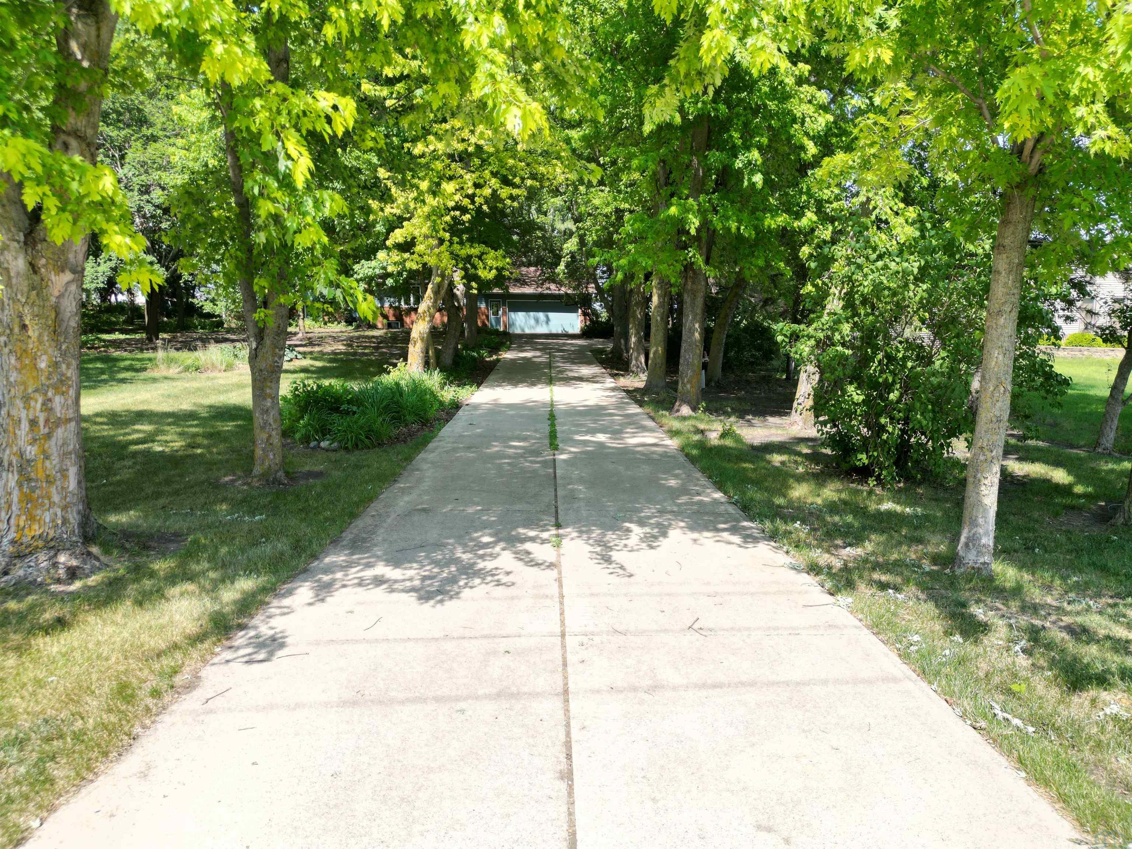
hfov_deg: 71.6
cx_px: 566
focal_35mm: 24
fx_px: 785
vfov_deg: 56.8
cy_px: 424
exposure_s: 1/2000
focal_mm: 6.72
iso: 100
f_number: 1.7
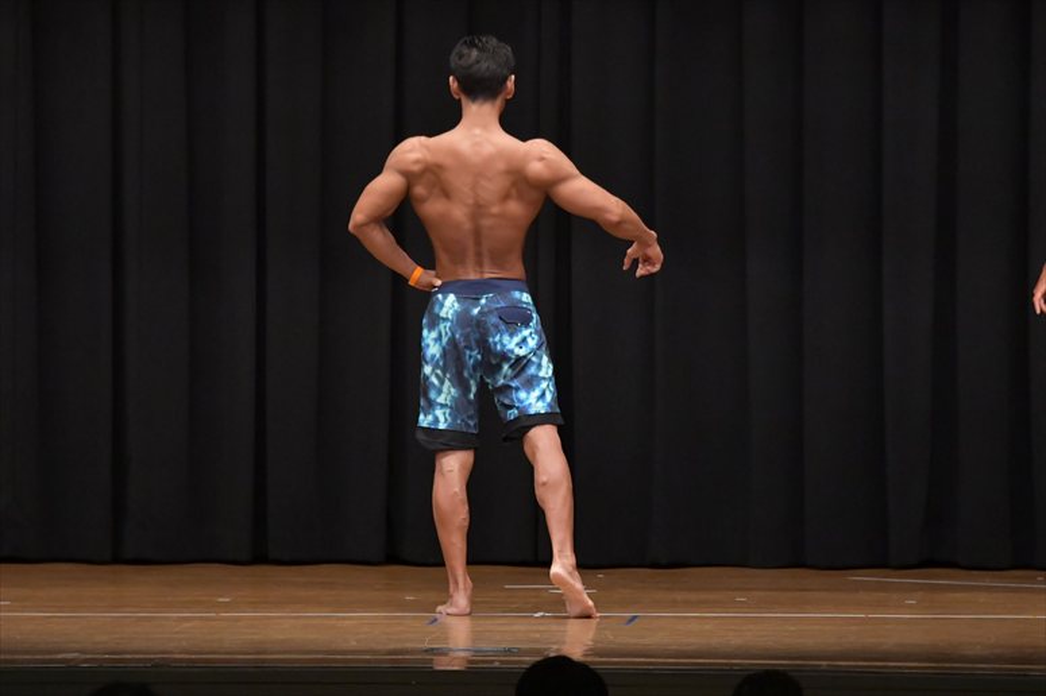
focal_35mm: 217
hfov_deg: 9.5
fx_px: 6302
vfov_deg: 6.3
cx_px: 523
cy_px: 348
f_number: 5.6
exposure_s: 1/400
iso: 6400
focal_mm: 145
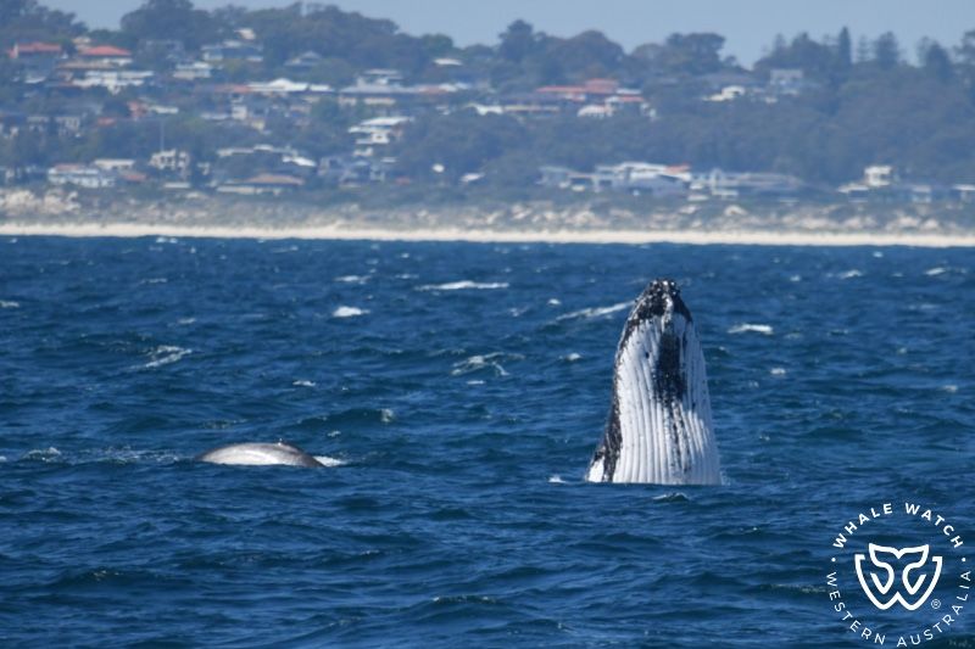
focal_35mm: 600
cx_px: 488
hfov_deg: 3.4
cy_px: 324
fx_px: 16246
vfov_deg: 2.3
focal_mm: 600
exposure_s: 1/8000
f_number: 6.3
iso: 1100
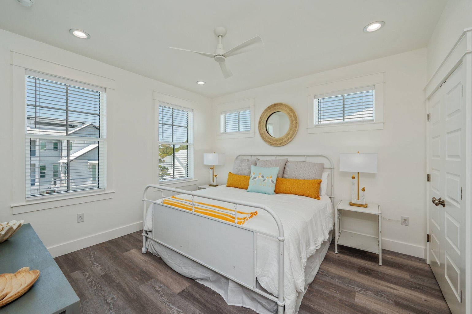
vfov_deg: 81.1
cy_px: 157
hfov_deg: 104.3
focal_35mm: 14
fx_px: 183
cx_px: 236
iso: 125
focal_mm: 14
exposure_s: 1/40
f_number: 9
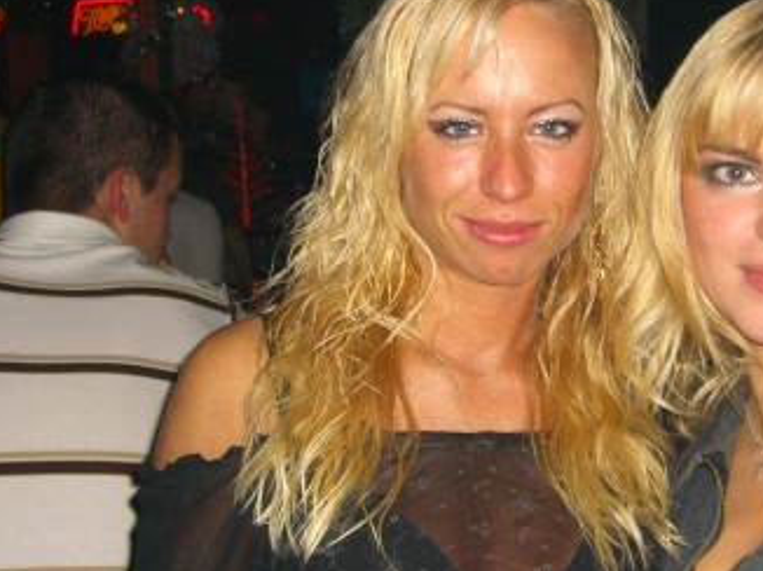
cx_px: 506
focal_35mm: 70
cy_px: 286
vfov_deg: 21.0
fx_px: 1542
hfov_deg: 27.6
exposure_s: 1/60
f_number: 2.8
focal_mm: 7.9
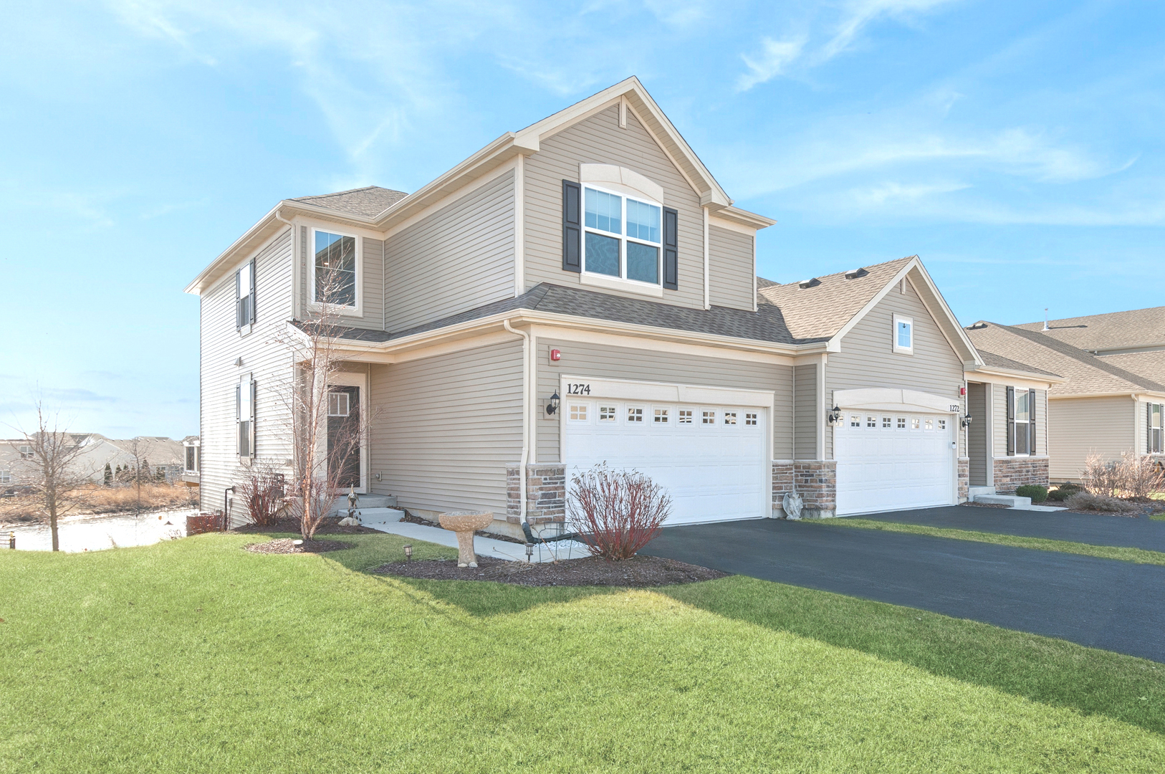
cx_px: 582
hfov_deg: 81.3
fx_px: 679
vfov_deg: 59.4
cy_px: 387
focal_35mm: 21
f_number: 8
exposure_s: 1/100
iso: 250
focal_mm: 14
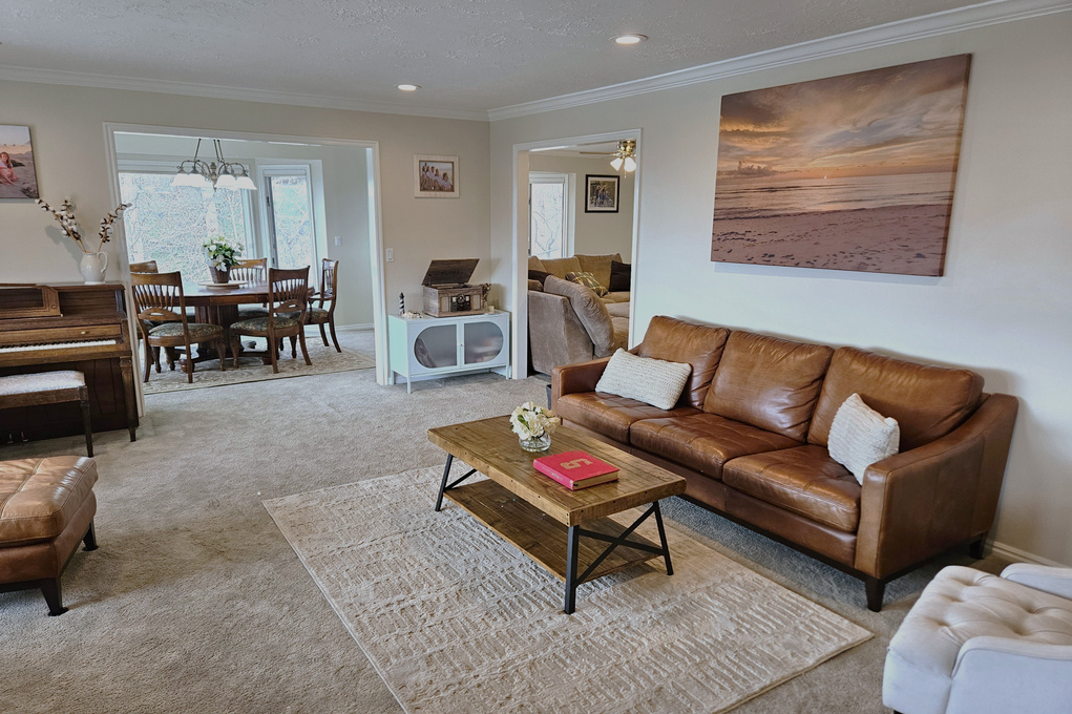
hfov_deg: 73.8
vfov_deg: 53.1
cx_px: 535
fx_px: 714
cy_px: 370
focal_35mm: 24
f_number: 1.8
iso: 160
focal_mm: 5.4
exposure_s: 1/120
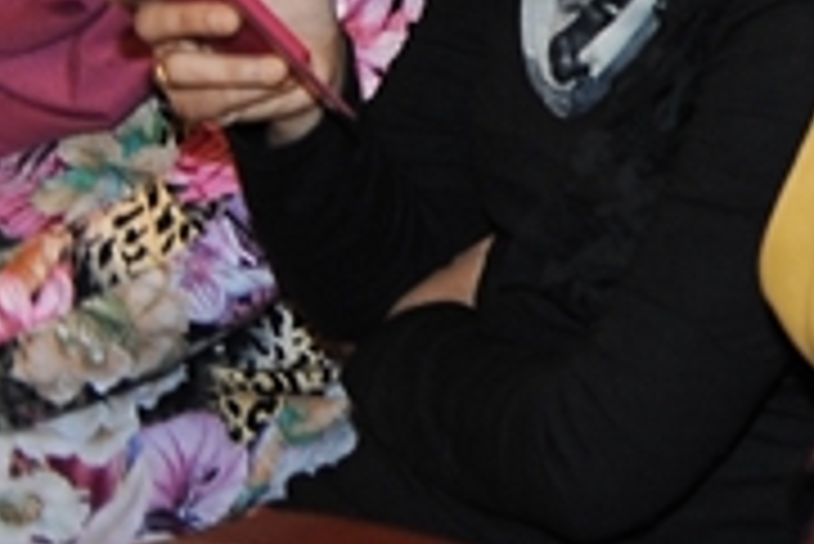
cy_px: -892
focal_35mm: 175
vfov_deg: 7.2
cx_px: 2172
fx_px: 3960
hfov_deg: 9.8
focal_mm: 31
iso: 800
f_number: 3.5
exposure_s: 1/80
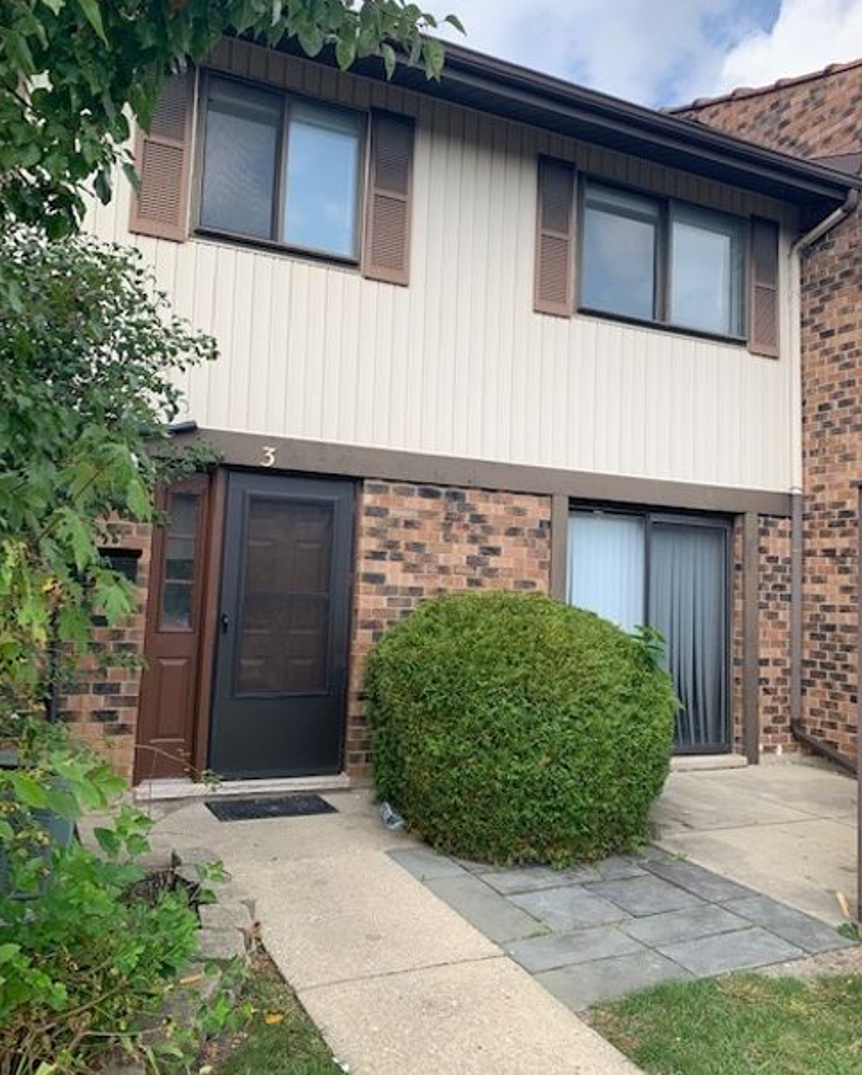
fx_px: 892
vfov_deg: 62.1
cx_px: 440
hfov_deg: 51.6
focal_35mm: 28
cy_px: 506
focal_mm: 4.25
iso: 25
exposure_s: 1/903
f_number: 1.8
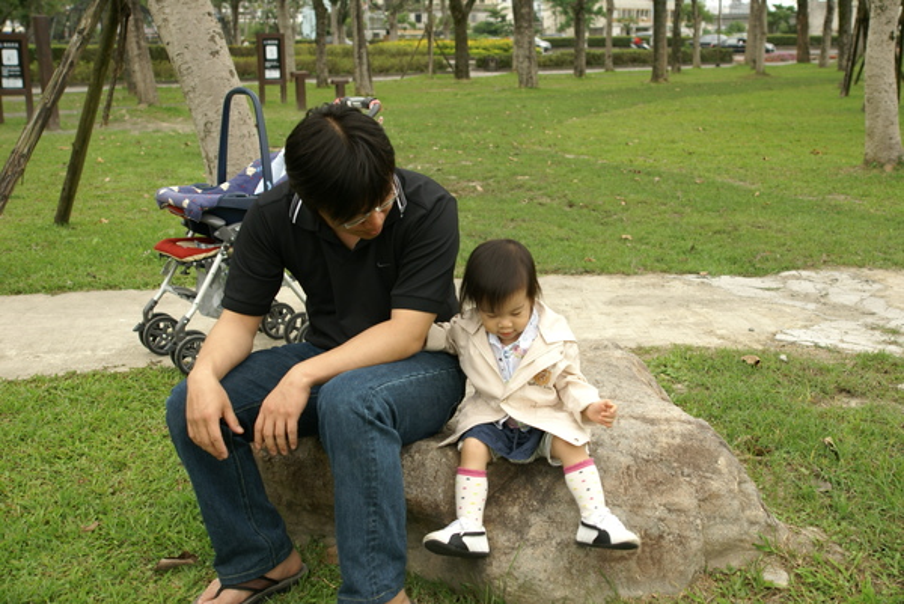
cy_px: 302
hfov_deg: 46.4
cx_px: 452
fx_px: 1055
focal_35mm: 42
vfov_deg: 31.9
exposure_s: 1/60
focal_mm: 28
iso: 100
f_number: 4
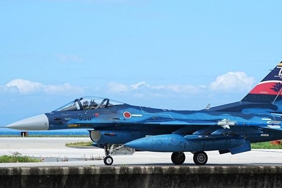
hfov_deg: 10.5
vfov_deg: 7.0
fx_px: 1527
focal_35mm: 195
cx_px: 157
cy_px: 111
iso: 160
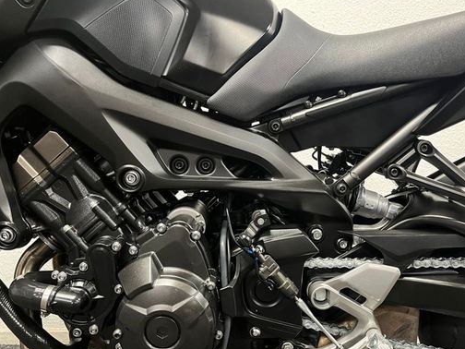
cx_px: 249
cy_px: 198
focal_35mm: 33
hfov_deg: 55.3
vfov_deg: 42.9
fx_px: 443
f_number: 1.6
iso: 500
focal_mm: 5.1
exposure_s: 1/33
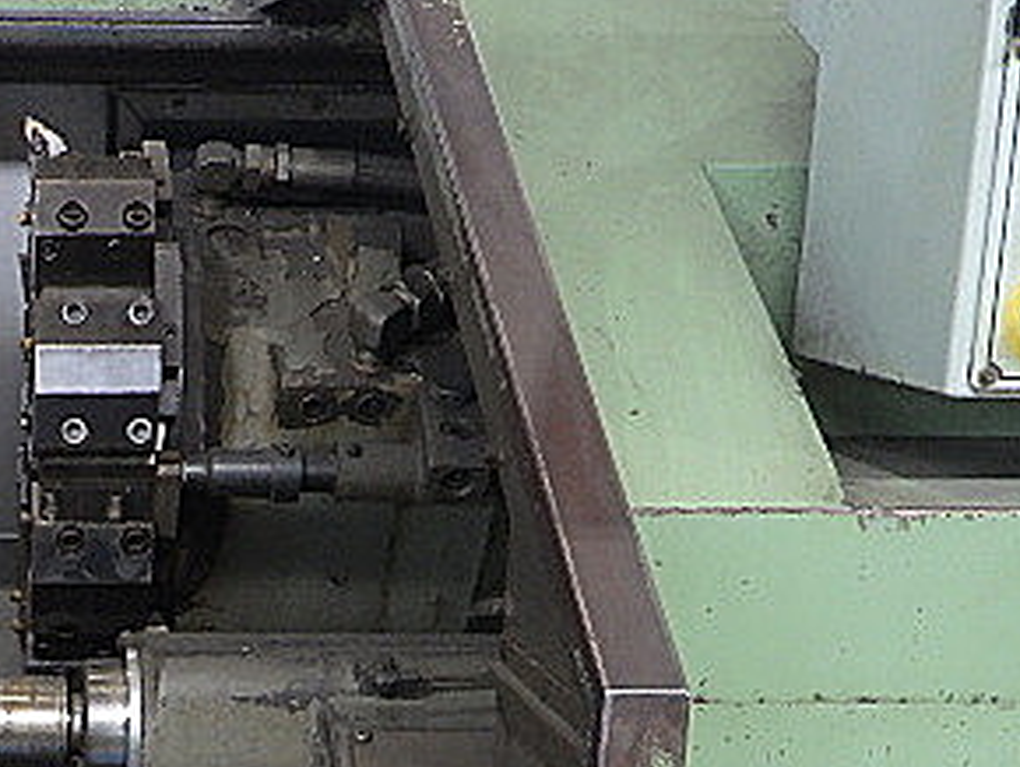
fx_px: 2212
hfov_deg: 24.4
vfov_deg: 19.2
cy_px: 746
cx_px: -70
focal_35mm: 75
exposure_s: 1/50
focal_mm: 6.1
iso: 500
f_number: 3.8
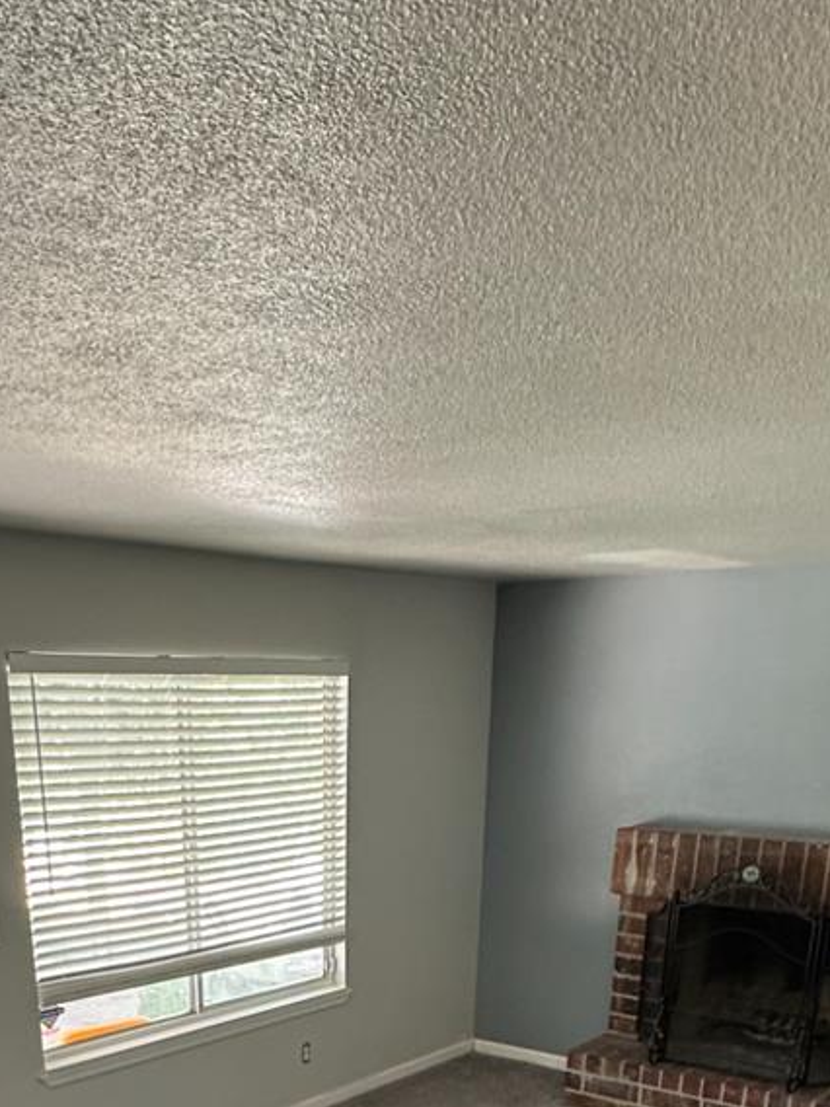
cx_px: 326
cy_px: 1197
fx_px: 1183
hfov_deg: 38.5
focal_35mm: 37
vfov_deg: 41.0
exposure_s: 1/99
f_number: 2.2
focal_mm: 2.22
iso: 250
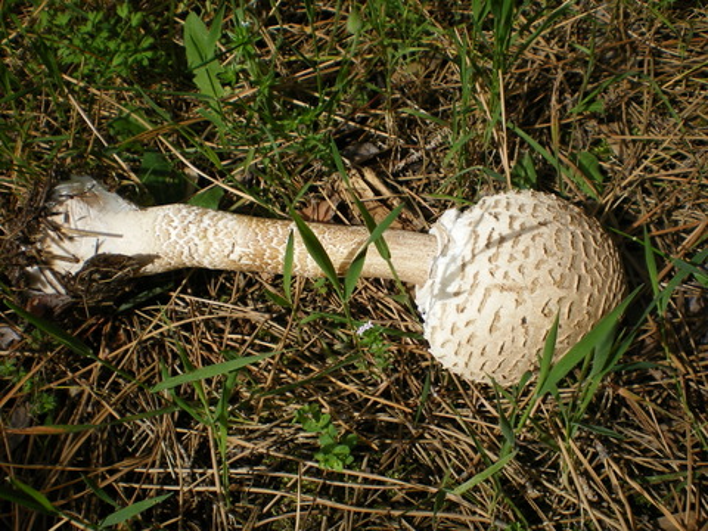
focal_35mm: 38
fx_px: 777
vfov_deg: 37.7
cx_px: 354
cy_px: 266
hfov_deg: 49.0
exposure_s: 1/320
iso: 64
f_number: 4.6
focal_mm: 6.3
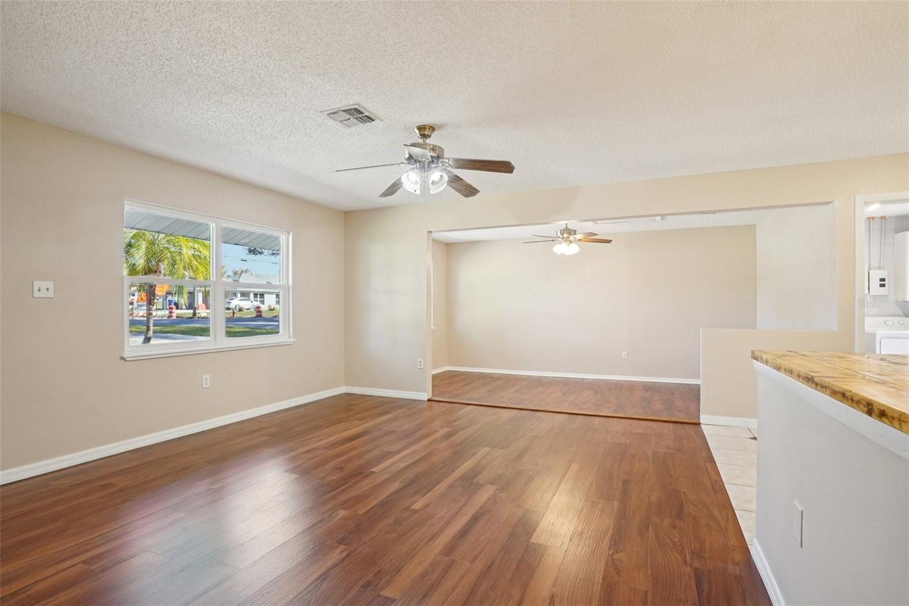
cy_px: 303
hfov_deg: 93.3
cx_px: 454
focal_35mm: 17
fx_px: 429
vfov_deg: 70.4
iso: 400
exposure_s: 1/13
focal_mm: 17
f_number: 9
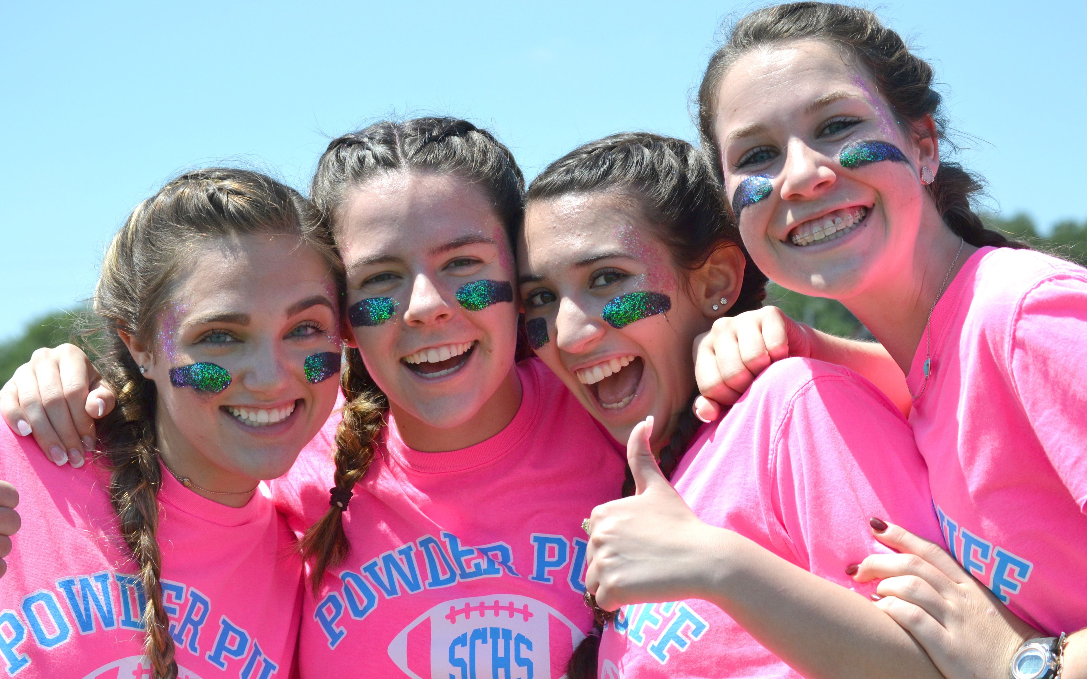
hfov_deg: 24.2
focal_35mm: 86
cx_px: 543
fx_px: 2534
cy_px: 332
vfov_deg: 15.3
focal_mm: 55
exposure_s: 1/1250
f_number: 5.6
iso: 400
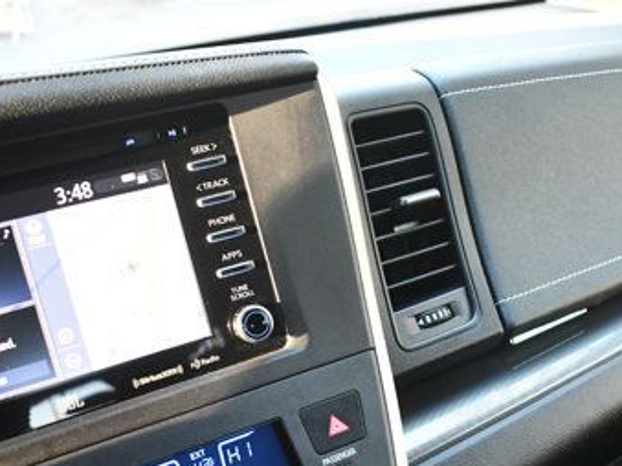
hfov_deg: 38.5
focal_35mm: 49
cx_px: 417
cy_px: 346
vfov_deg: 29.2
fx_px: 880
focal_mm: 18
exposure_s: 1/100
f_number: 3.5
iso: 3200
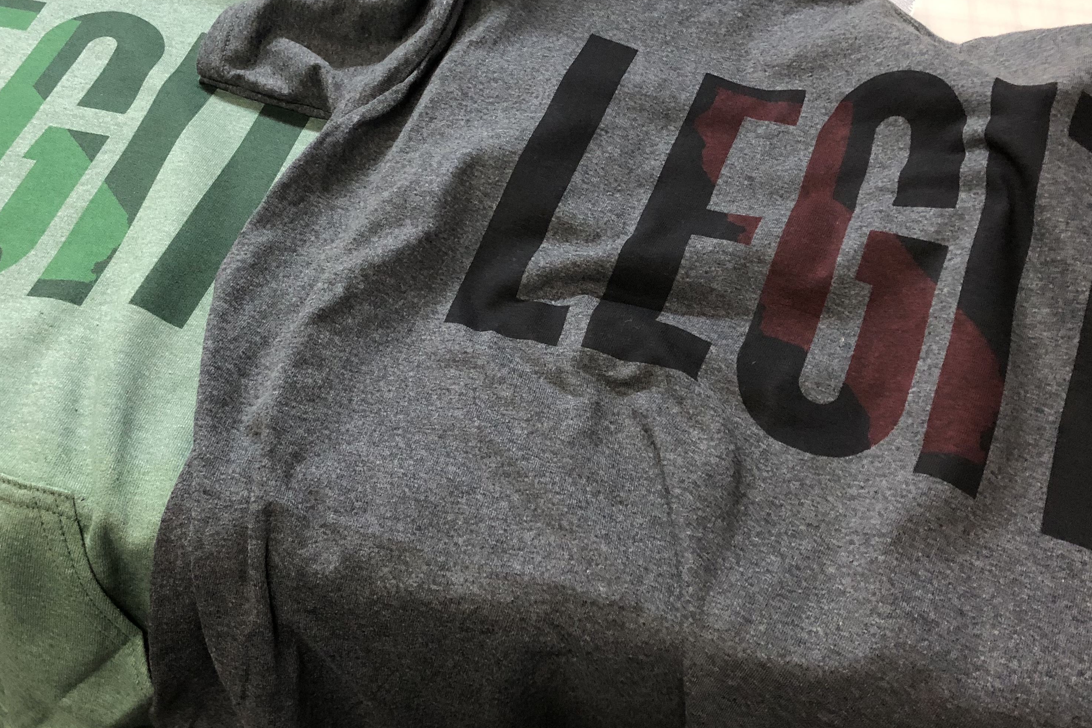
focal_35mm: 40
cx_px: 451
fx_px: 1213
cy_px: 242
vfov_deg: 33.1
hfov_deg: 48.2
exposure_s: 1/12
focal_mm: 3.99
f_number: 1.8
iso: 100
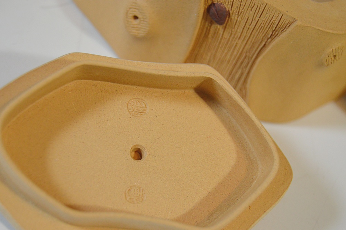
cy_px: 115
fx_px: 749
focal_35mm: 78
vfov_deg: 17.5
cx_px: 173
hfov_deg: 26.0
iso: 1000
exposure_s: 1/60
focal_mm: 52
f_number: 5.6
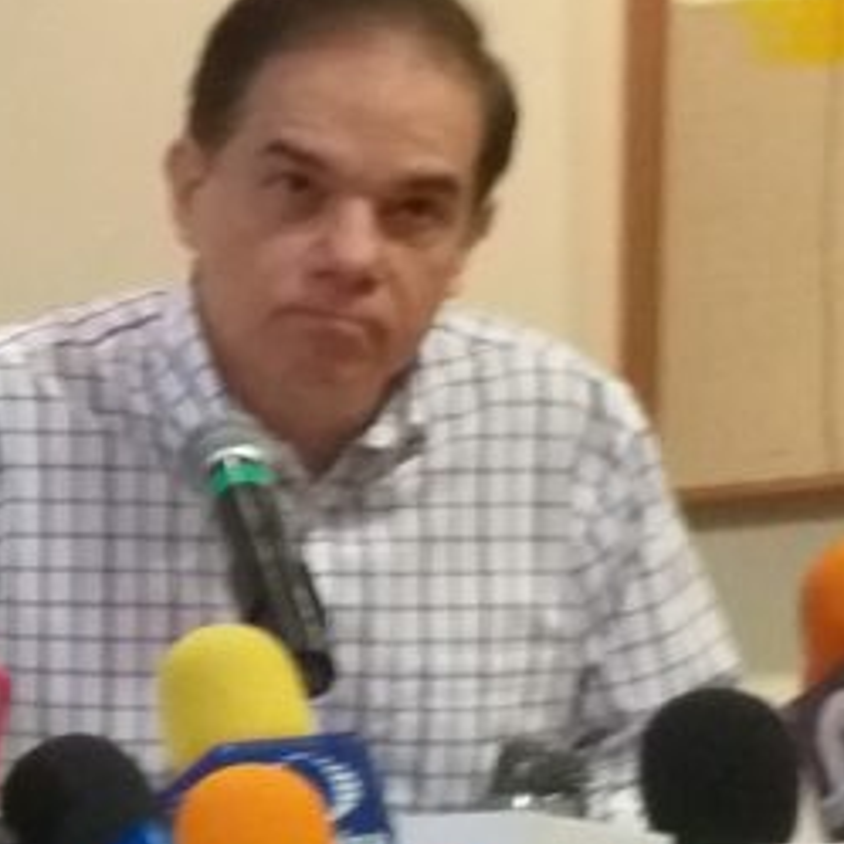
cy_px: 573
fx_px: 1959
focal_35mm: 71
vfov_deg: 24.2
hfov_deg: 20.7
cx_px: -424
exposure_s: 1/24
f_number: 1.7
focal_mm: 3.93
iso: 320
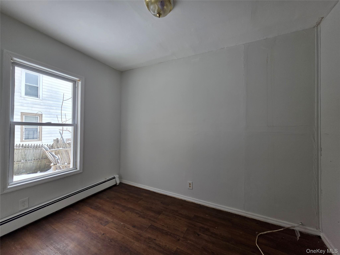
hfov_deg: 106.2
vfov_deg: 89.9
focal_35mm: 13
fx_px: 128
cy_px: 128
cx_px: 170
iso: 50
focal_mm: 2.2
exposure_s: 1/120
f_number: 1.9
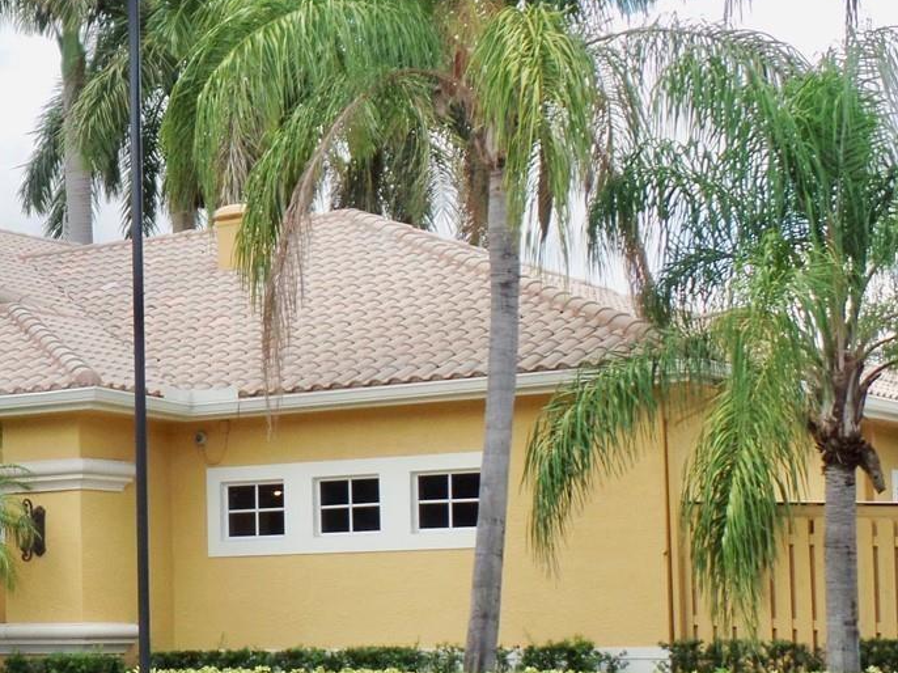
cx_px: -127
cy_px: 453
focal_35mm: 98
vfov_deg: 15.1
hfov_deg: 19.1
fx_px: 2541
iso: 80
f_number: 3.6
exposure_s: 1/500
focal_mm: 7.5
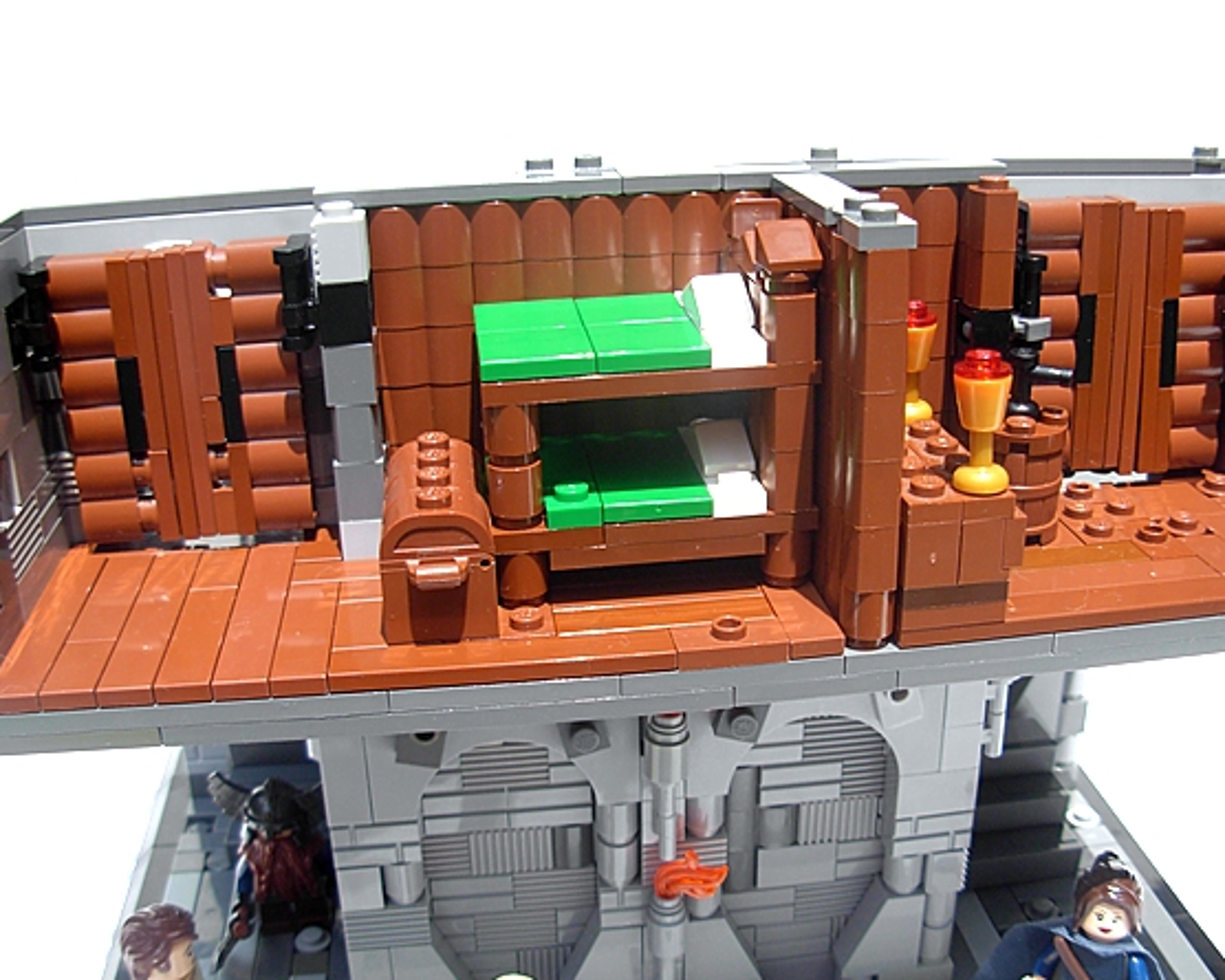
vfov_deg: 37.3
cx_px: 630
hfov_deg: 45.8
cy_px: 489
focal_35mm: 40
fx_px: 1450
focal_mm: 6.3
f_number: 2.9
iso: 79
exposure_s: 1/790
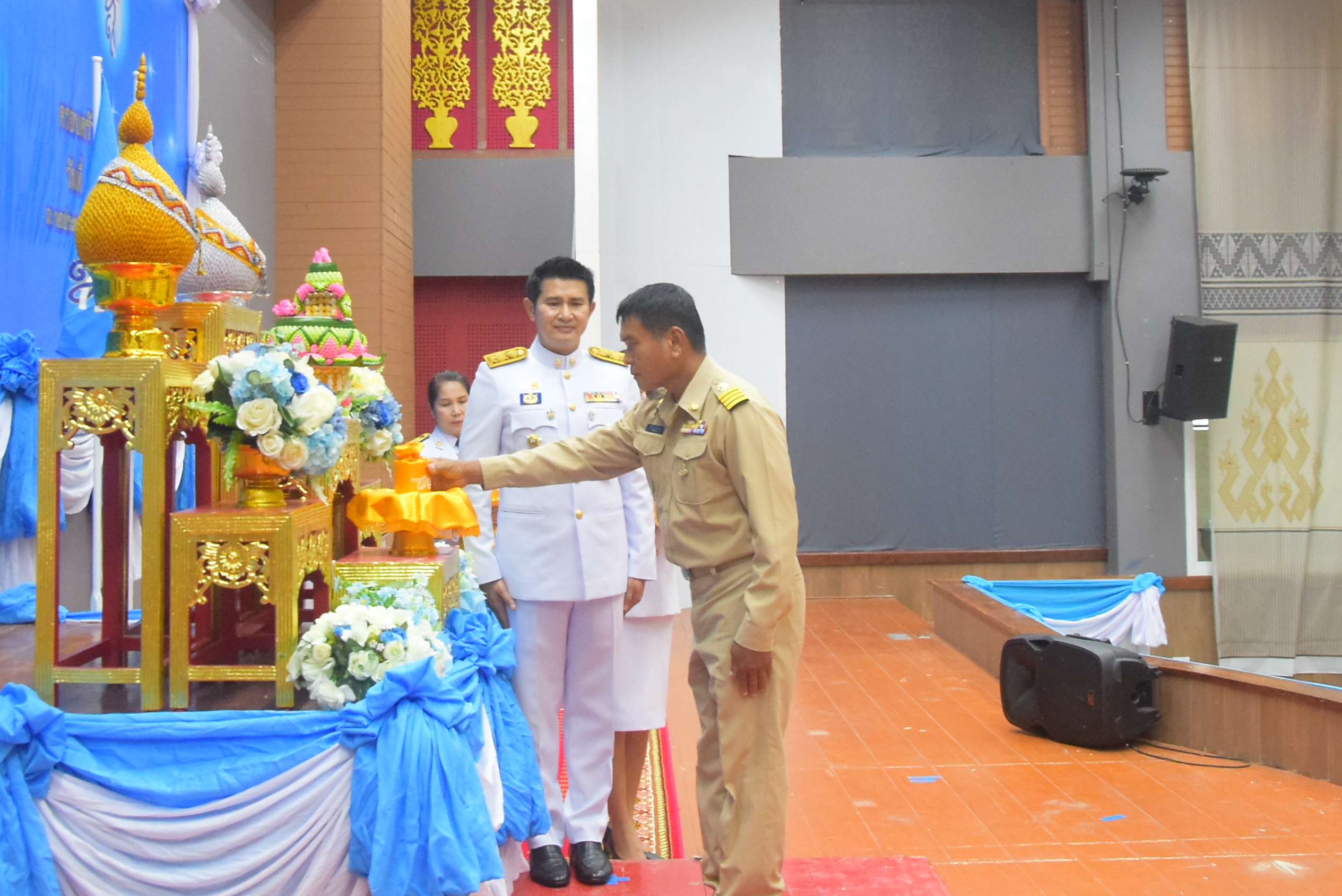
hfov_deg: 41.1
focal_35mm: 48
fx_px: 1790
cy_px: 309
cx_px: 637
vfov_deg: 27.9
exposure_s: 1/100
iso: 2500
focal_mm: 18
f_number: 5
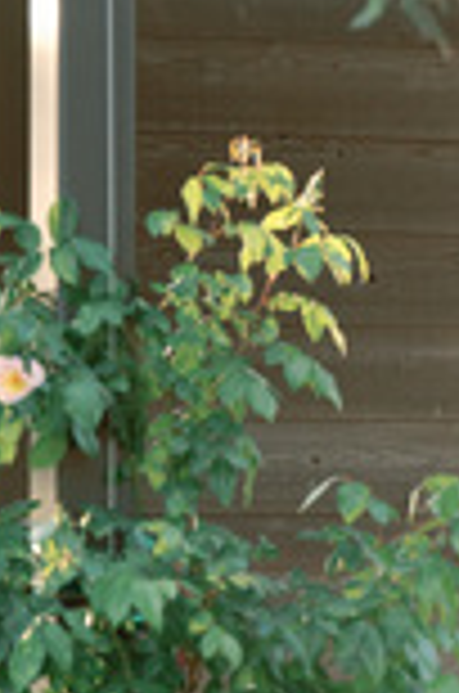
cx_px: 799
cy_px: 441
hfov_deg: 4.4
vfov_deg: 6.7
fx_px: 5917
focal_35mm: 308
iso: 400
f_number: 2.8
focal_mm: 79
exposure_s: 1/500
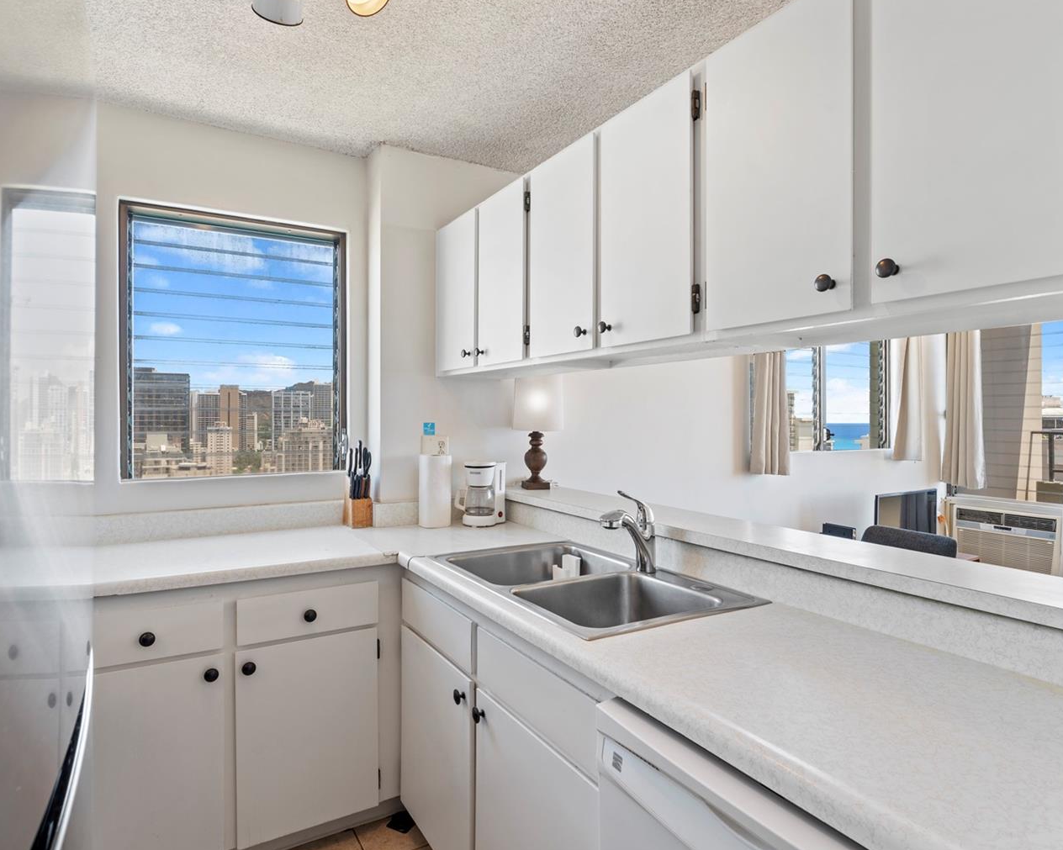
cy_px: 427
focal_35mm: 19
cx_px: 494
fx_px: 598
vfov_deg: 70.8
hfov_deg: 83.2
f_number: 10
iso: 100
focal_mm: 16
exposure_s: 1/2
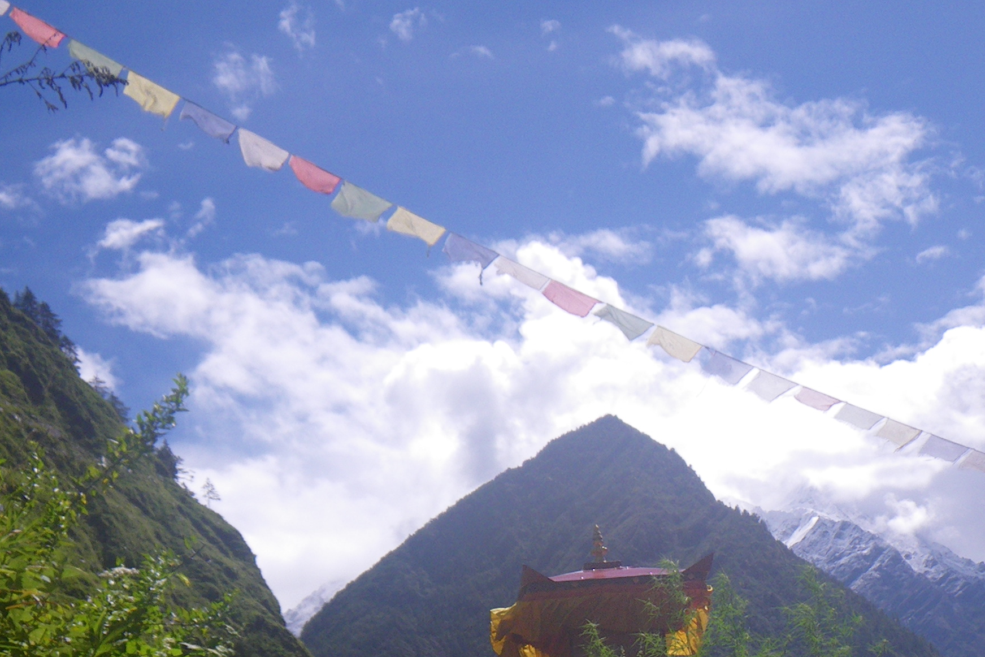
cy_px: 675
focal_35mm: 74
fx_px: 2025
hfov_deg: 27.2
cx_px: 644
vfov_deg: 17.9
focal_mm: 6.1
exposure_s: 1/500
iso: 50
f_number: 4.6
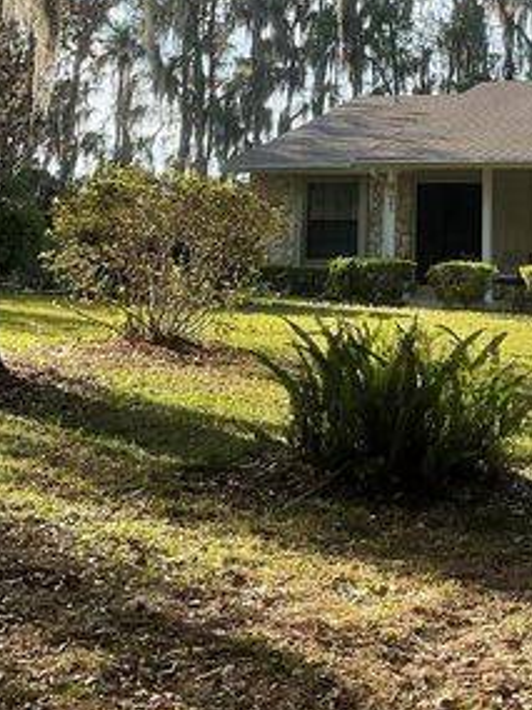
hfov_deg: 21.5
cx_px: 372
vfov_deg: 26.7
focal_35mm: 68
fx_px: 1393
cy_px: -36
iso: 16
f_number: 1.8
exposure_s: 1/1121
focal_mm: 3
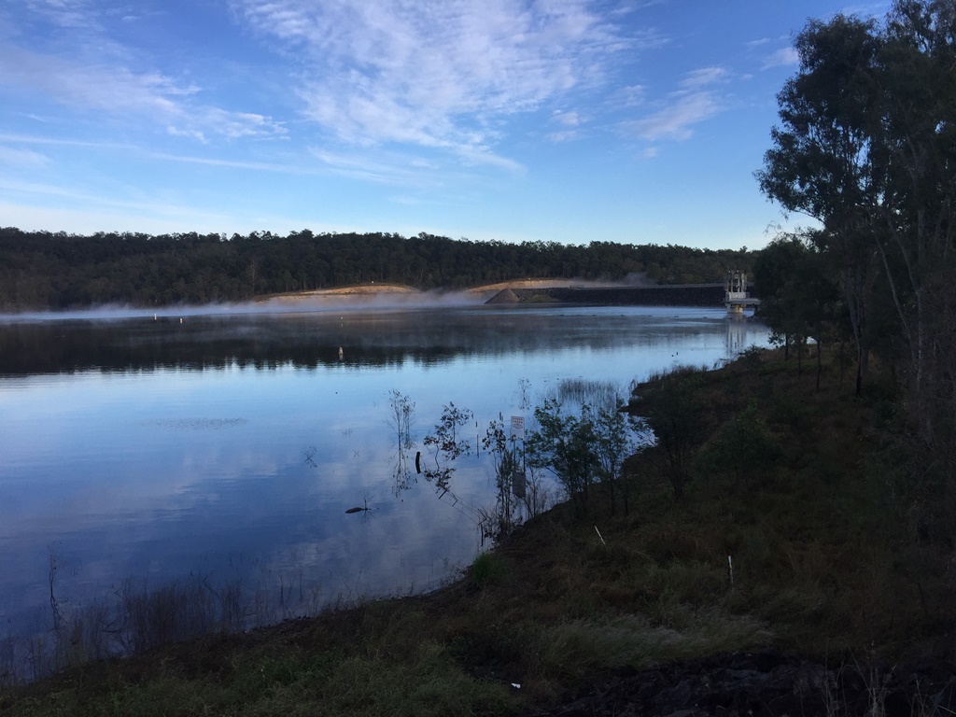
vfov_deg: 48.2
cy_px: 358
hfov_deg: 61.7
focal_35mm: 29
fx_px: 801
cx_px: 478
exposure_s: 1/746
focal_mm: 4.15
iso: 32
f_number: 2.2
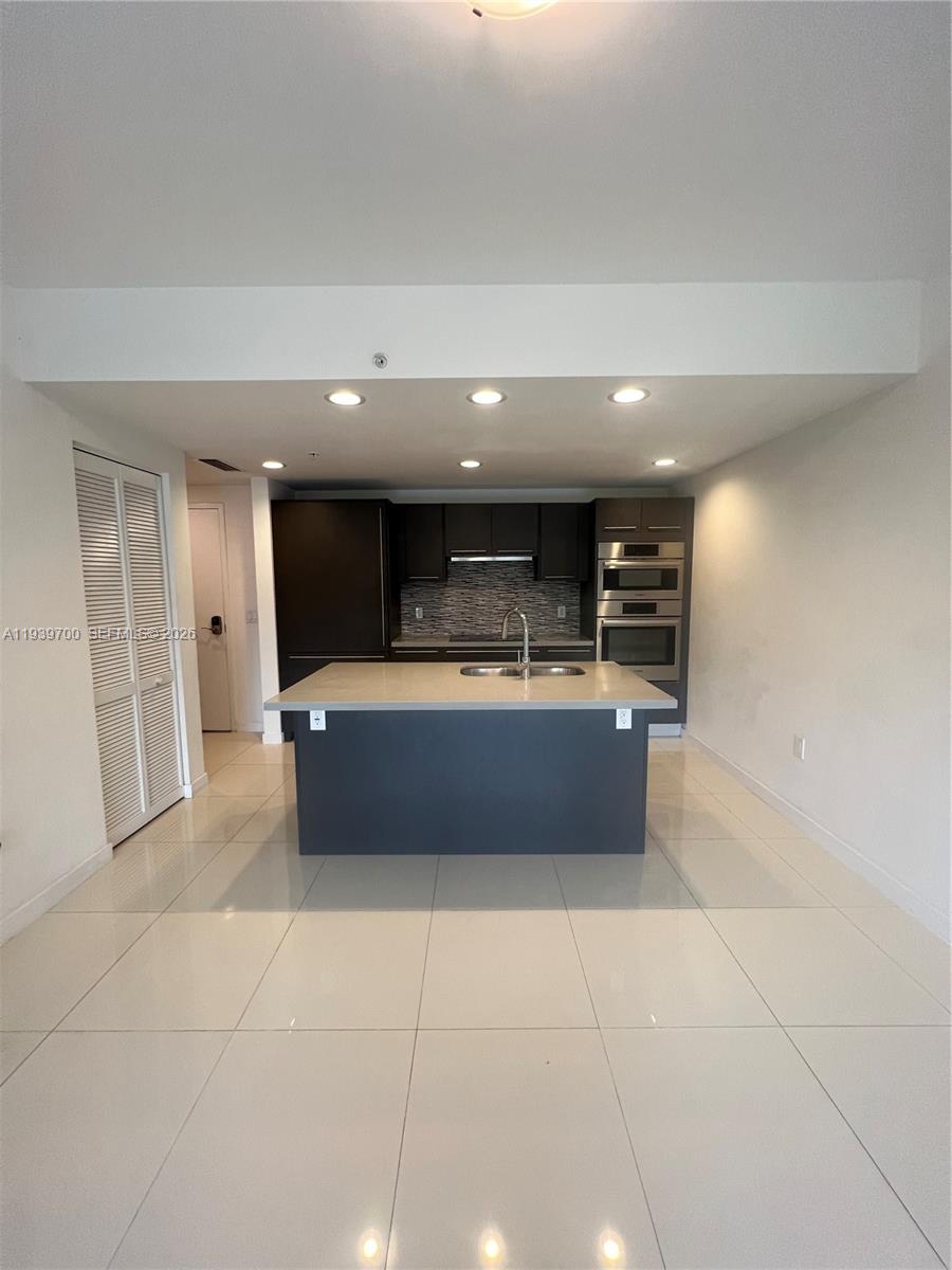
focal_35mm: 13
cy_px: 635
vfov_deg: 106.2
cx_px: 476
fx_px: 477
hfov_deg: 89.9
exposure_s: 1/120
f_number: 1.8
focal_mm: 1.57
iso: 200
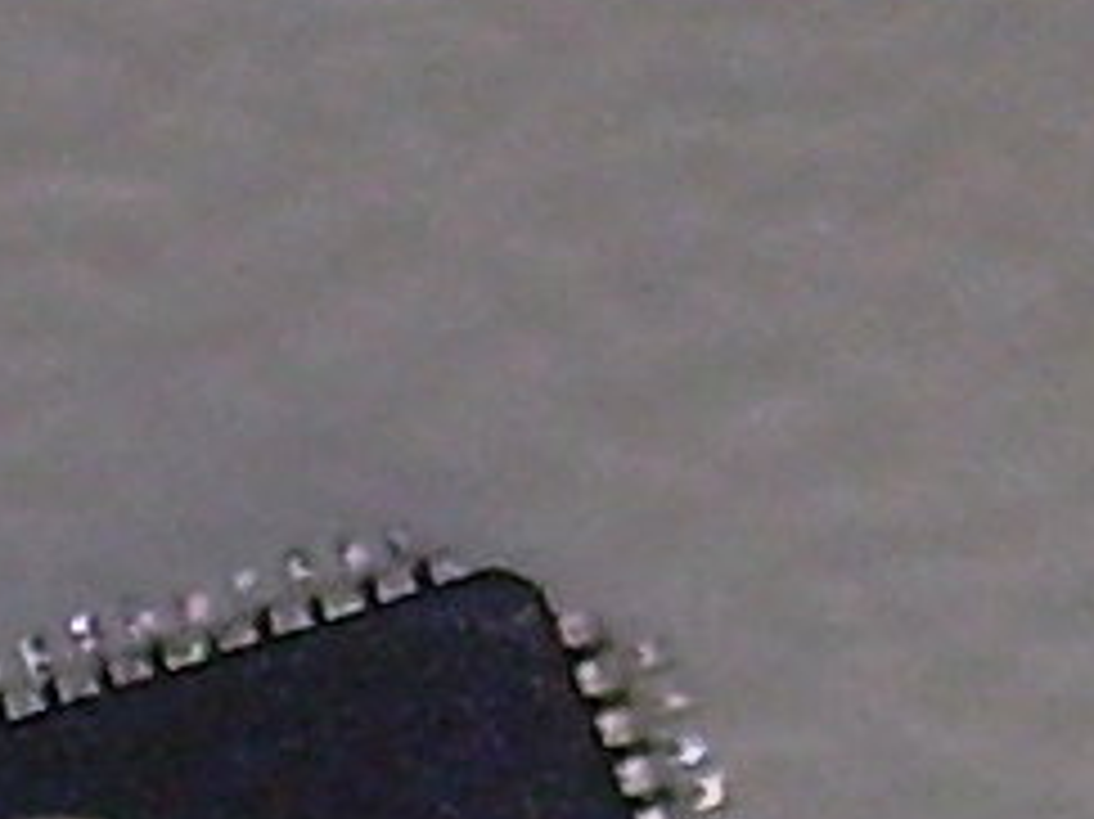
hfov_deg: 5.3
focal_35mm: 375
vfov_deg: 3.9
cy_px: 1294
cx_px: 160
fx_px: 11846
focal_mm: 18.9
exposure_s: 1/60
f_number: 4.9
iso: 50
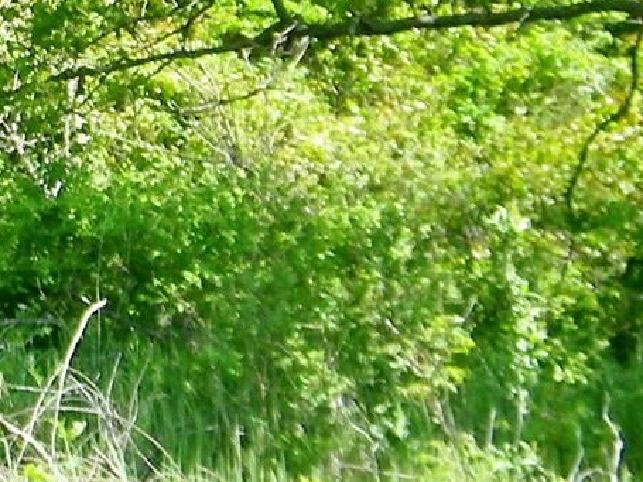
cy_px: 83
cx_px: -189
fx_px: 3528
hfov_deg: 10.2
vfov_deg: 7.8
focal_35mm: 190
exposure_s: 1/320
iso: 80
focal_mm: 8.1
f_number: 3.9
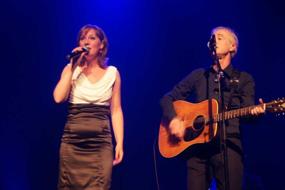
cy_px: 95
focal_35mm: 75
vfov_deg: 18.2
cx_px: 142
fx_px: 594
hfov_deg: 27.0
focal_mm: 50
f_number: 4.5
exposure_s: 1/13
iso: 800
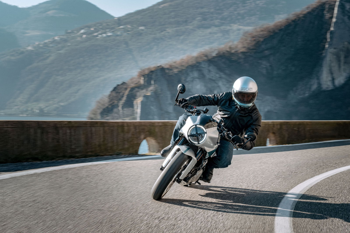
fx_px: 680
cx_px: 175
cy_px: 116
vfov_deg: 19.4
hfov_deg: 28.8
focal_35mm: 70
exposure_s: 1/125
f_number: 10
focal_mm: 70
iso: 200
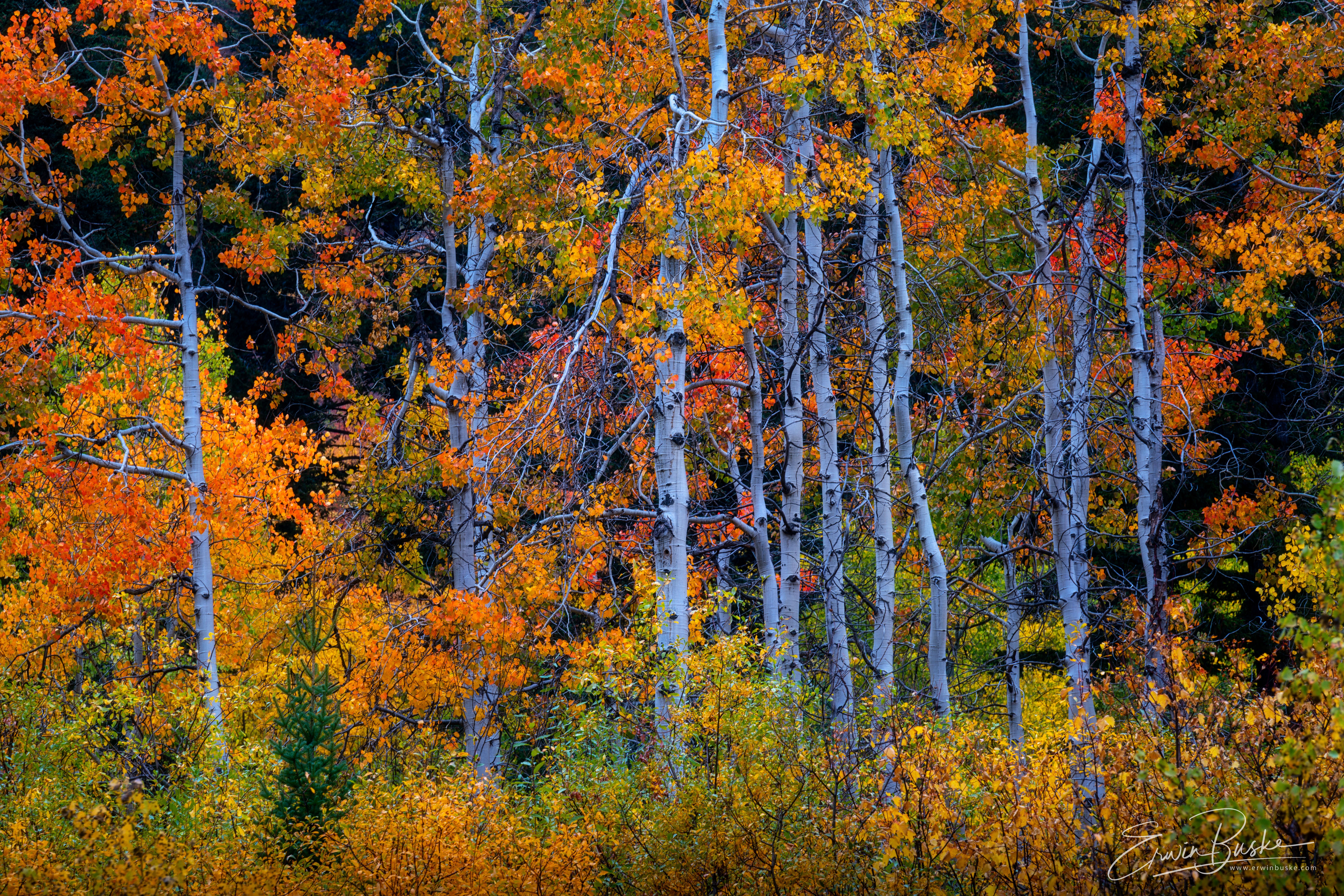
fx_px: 9558
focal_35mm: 256
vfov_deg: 5.4
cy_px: 448
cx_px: 672
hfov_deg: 8.0
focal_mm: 256
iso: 100
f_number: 16
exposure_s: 1/2.5
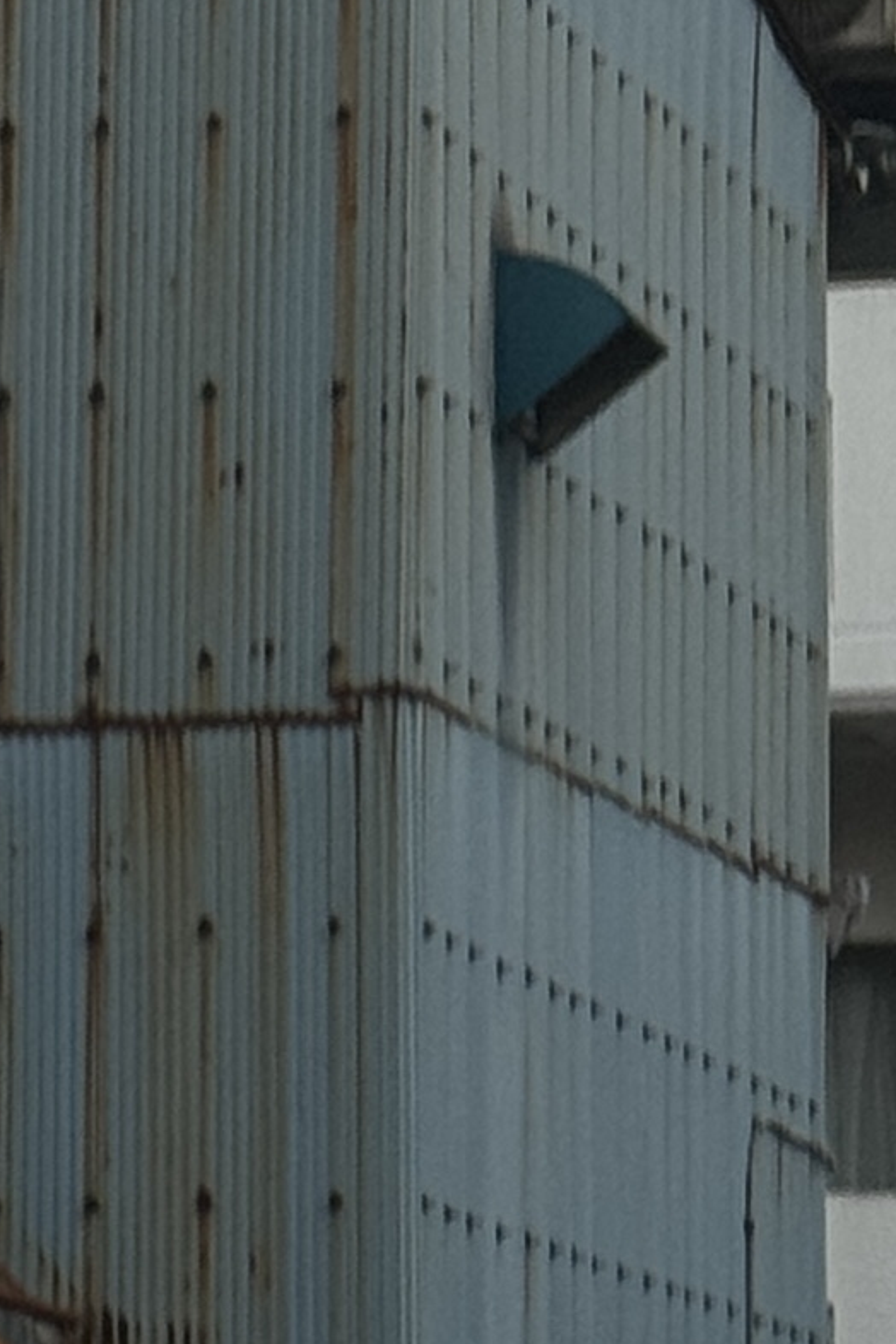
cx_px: -1024
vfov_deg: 8.9
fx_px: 8661
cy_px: 394
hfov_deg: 5.8
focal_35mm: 232
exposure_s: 1/50
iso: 80
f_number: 1.78
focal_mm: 6.86
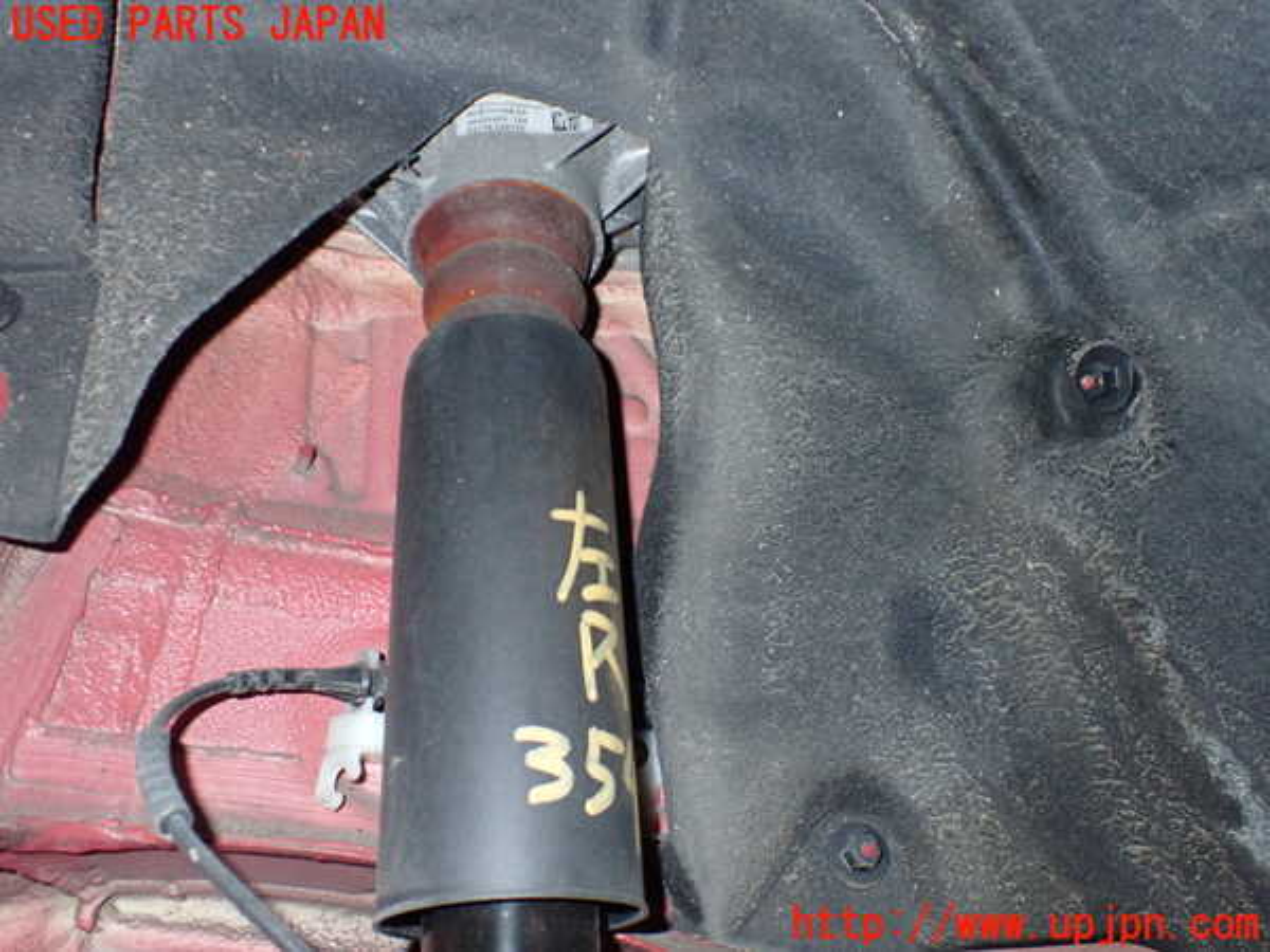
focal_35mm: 30
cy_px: 476
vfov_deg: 46.8
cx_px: 635
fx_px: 1101
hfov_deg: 60.0
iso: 800
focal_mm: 5.4
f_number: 6.3
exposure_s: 1/30
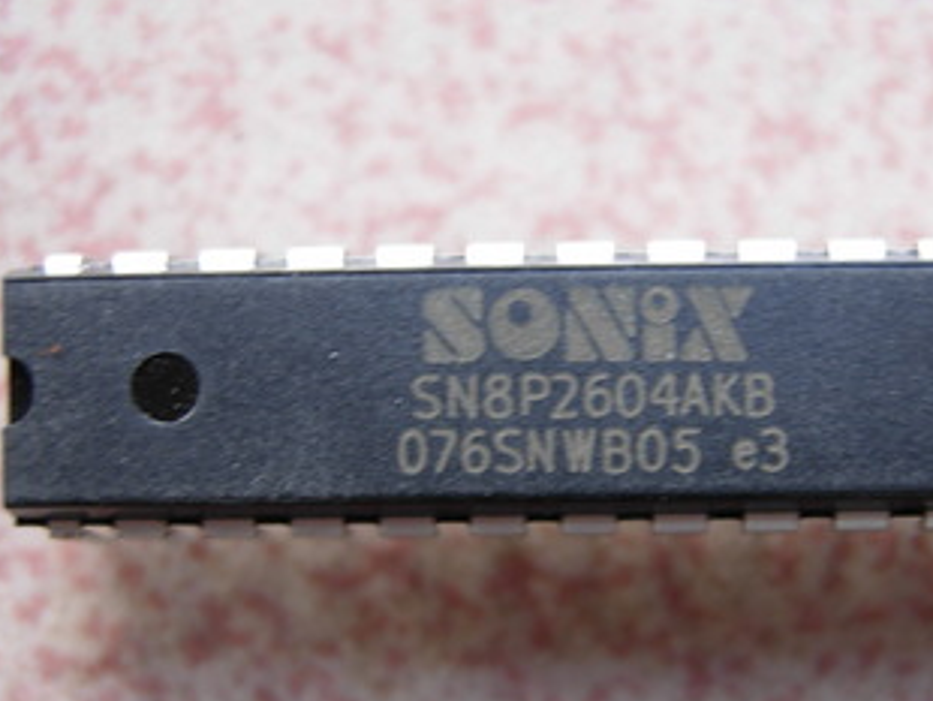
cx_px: 611
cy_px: 459
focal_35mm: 58
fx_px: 1564
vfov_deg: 25.2
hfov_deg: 33.0
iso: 50
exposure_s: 1/9.7
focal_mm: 7.5
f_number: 2.7
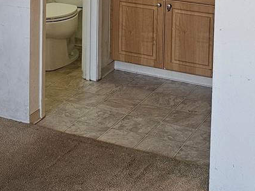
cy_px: -70
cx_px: 85
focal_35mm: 87
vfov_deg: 15.9
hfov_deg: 22.4
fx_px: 641
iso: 160
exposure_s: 1/207
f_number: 1.7
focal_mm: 6.3
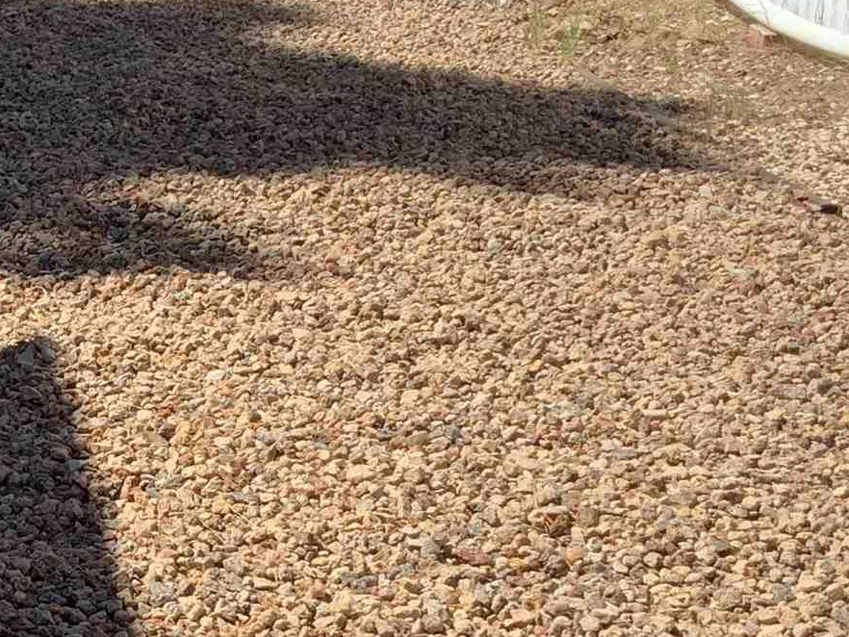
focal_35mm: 101
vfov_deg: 14.6
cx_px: -90
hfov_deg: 18.7
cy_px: 519
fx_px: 2478
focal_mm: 3
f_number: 1.8
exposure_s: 1/978
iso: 16
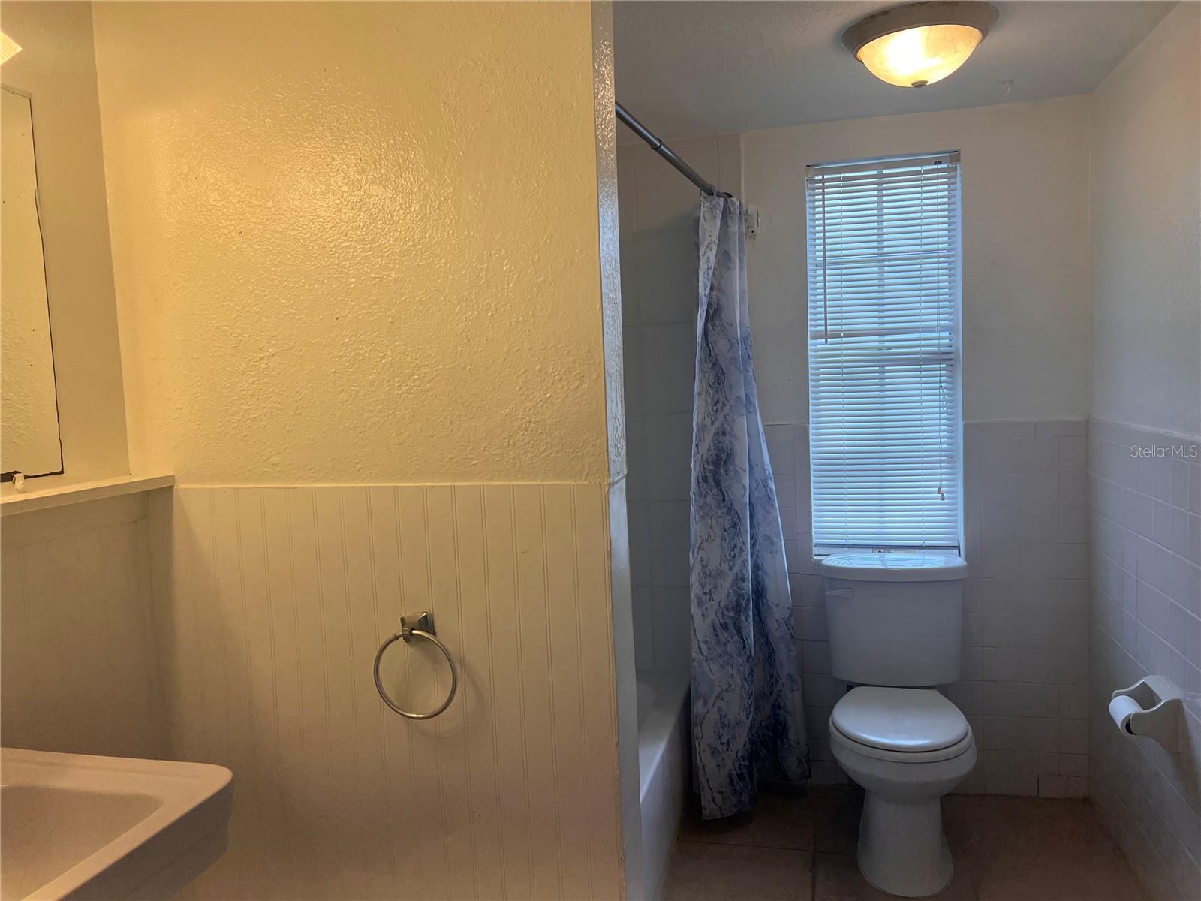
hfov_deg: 67.3
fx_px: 902
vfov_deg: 53.1
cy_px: 450
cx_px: 600
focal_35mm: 26
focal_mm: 5.7
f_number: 1.5
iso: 40
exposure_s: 1/250
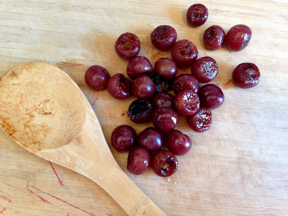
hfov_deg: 55.4
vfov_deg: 42.9
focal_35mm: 33
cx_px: 144
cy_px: 108
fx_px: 275
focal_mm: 4.13
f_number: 2.4
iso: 200
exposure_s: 1/20
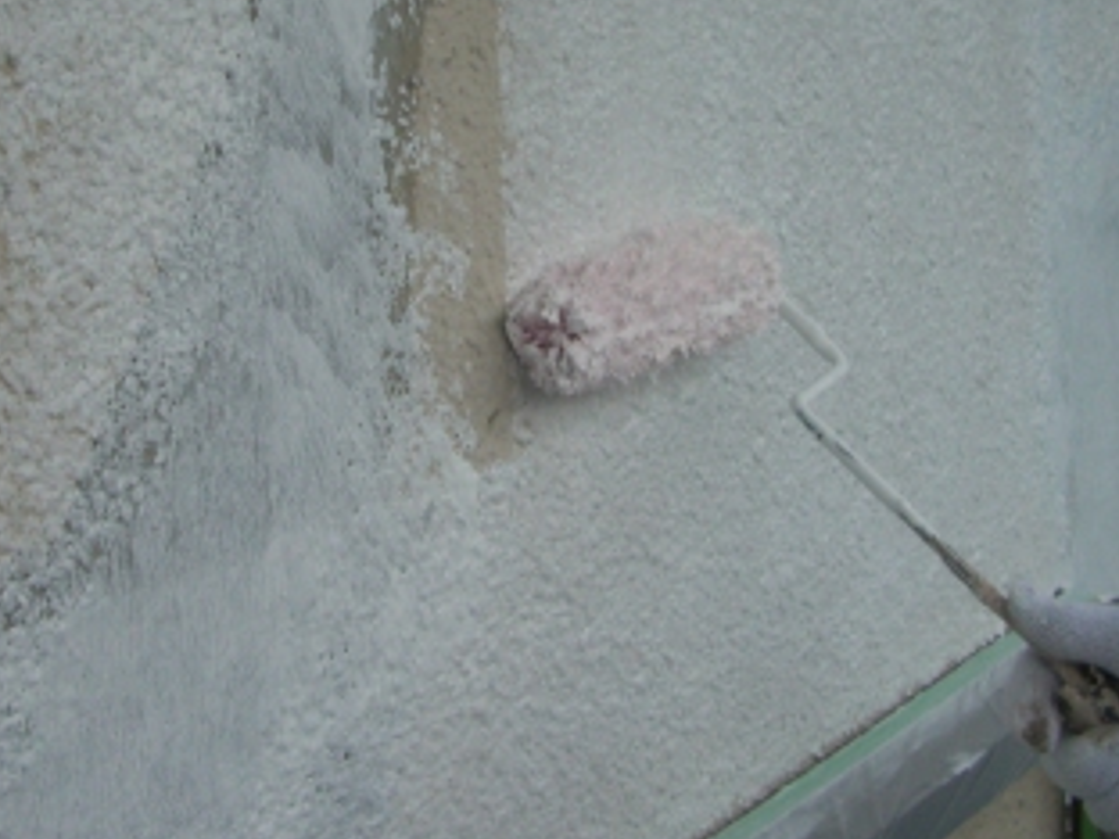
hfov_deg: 25.0
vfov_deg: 18.7
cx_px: 452
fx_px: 2521
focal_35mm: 78
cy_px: 151
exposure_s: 1/250
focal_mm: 7.9
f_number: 2.8
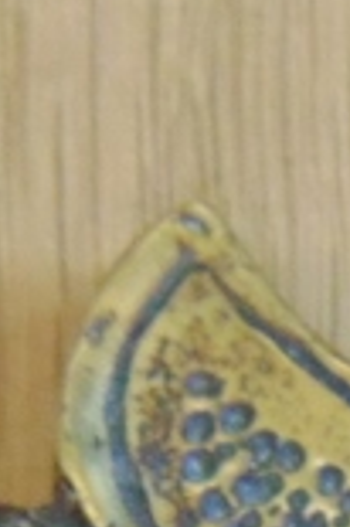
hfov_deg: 7.8
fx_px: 2514
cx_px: 595
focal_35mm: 172
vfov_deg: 10.7
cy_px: 1142
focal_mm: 4.5
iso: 400
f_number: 3
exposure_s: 1/60
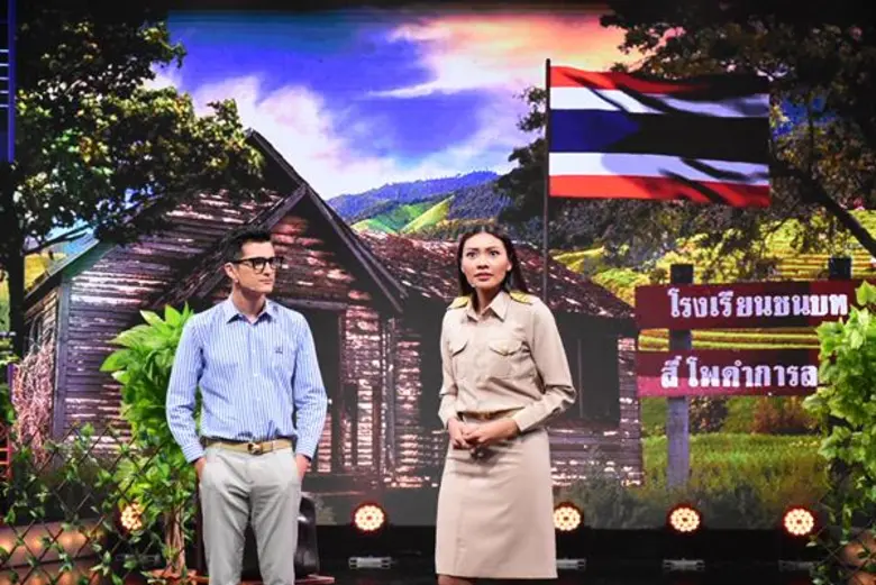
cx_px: 438
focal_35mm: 99
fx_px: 2410
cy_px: 292
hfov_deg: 20.6
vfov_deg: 13.8
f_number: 5
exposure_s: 1/400
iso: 8000
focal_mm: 66
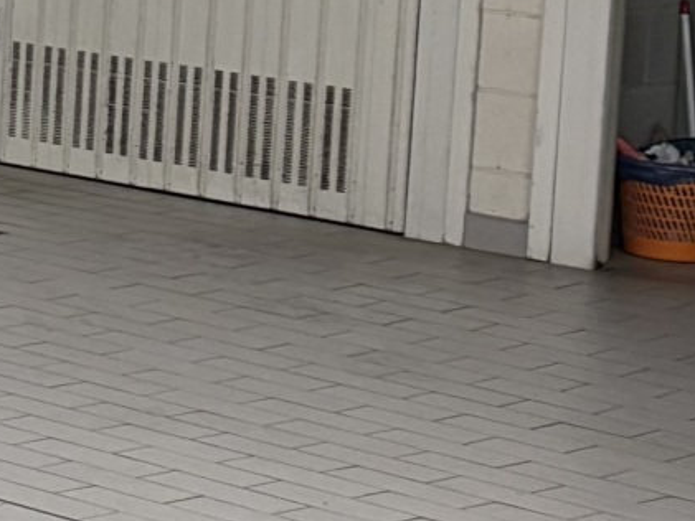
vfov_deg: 9.2
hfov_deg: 9.9
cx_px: -1291
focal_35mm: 158
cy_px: -163
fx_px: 3173
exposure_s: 1/50
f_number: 1.6
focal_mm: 5.96
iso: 160
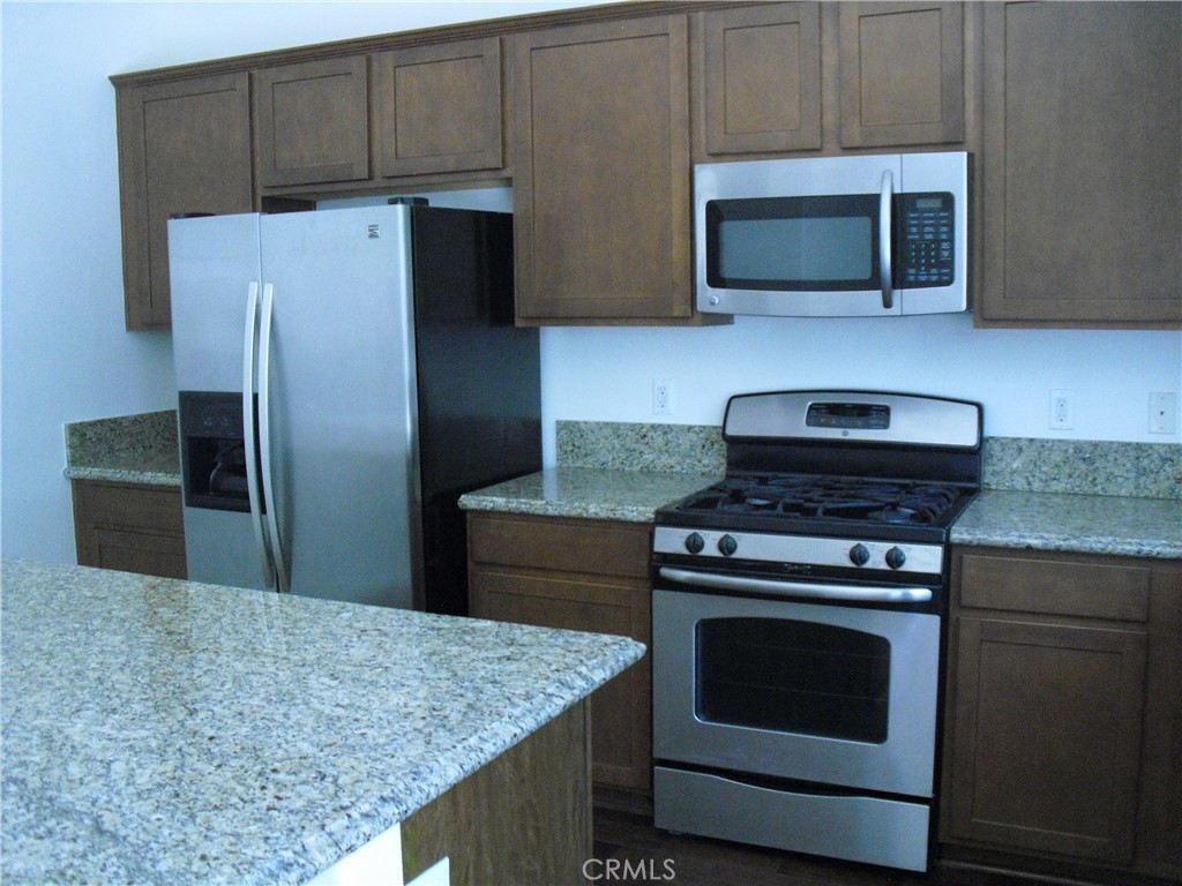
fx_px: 1229
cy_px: 443
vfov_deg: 39.7
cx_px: 591
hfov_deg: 51.4
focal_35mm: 36
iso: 800
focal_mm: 6.3
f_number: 3.1
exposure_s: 1/60
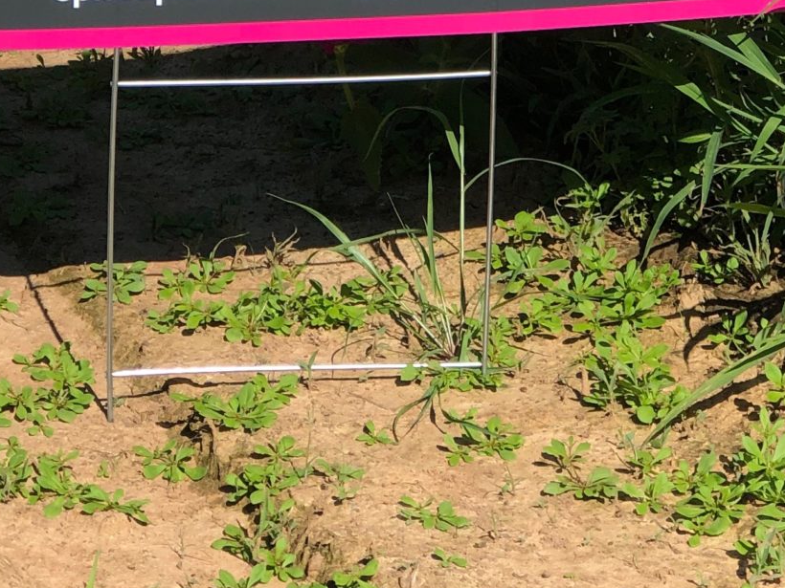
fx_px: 4037
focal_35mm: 178
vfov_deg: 8.1
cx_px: 420
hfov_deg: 11.1
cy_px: -352
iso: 20
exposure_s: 1/676
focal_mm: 6.6
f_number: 2.8
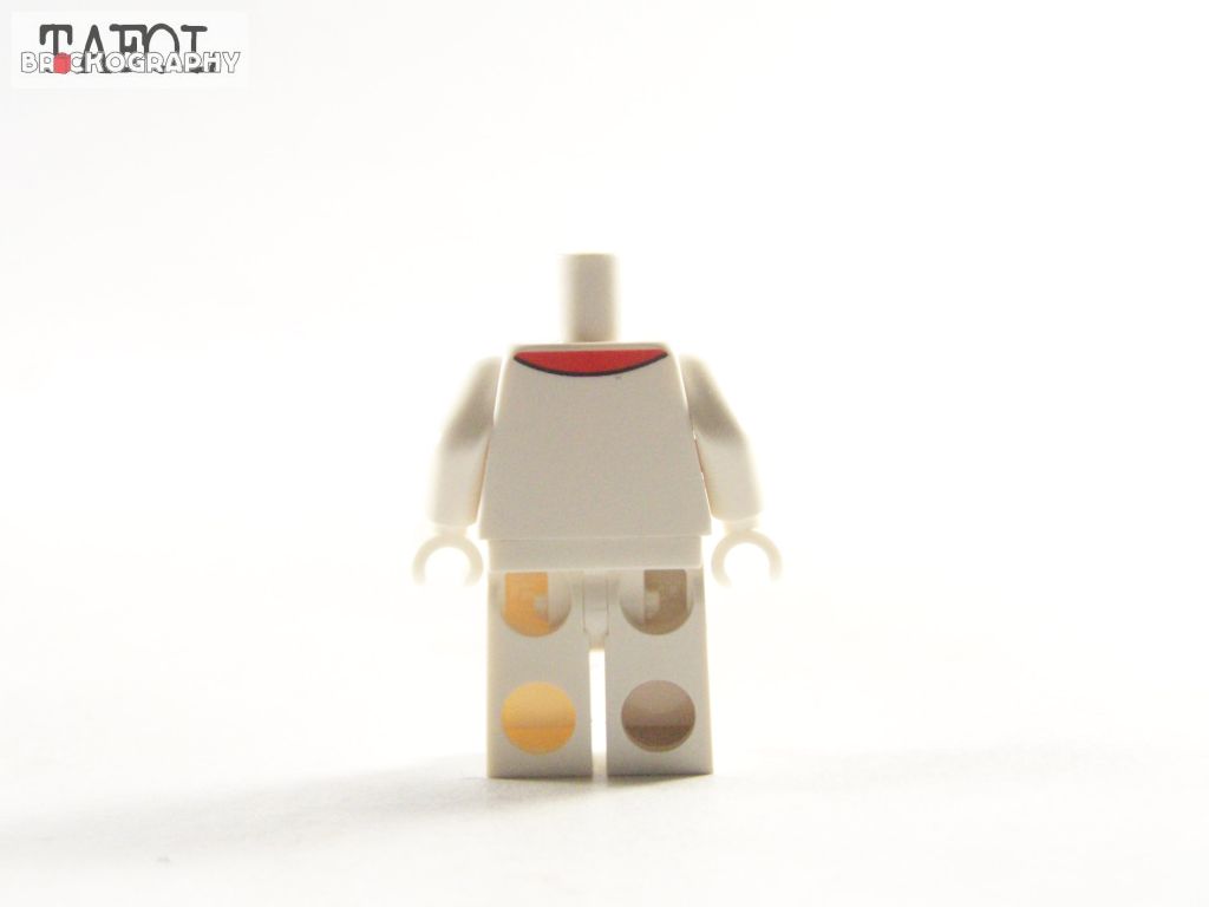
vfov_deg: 21.9
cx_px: 604
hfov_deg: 29.0
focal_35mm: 67
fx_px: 2340
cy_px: 454
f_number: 3.2
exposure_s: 1/60
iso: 400
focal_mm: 11.1
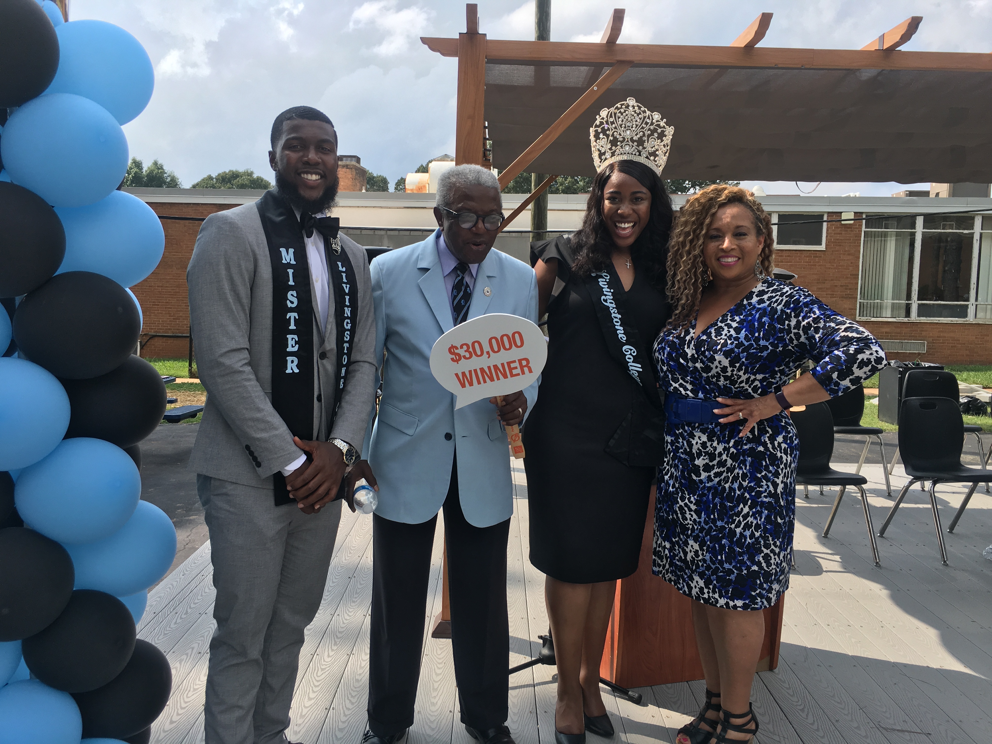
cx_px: 496
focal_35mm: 29
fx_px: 831
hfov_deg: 61.7
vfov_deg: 48.2
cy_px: 372
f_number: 2.2
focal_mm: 4.15
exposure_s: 1/1012
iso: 25
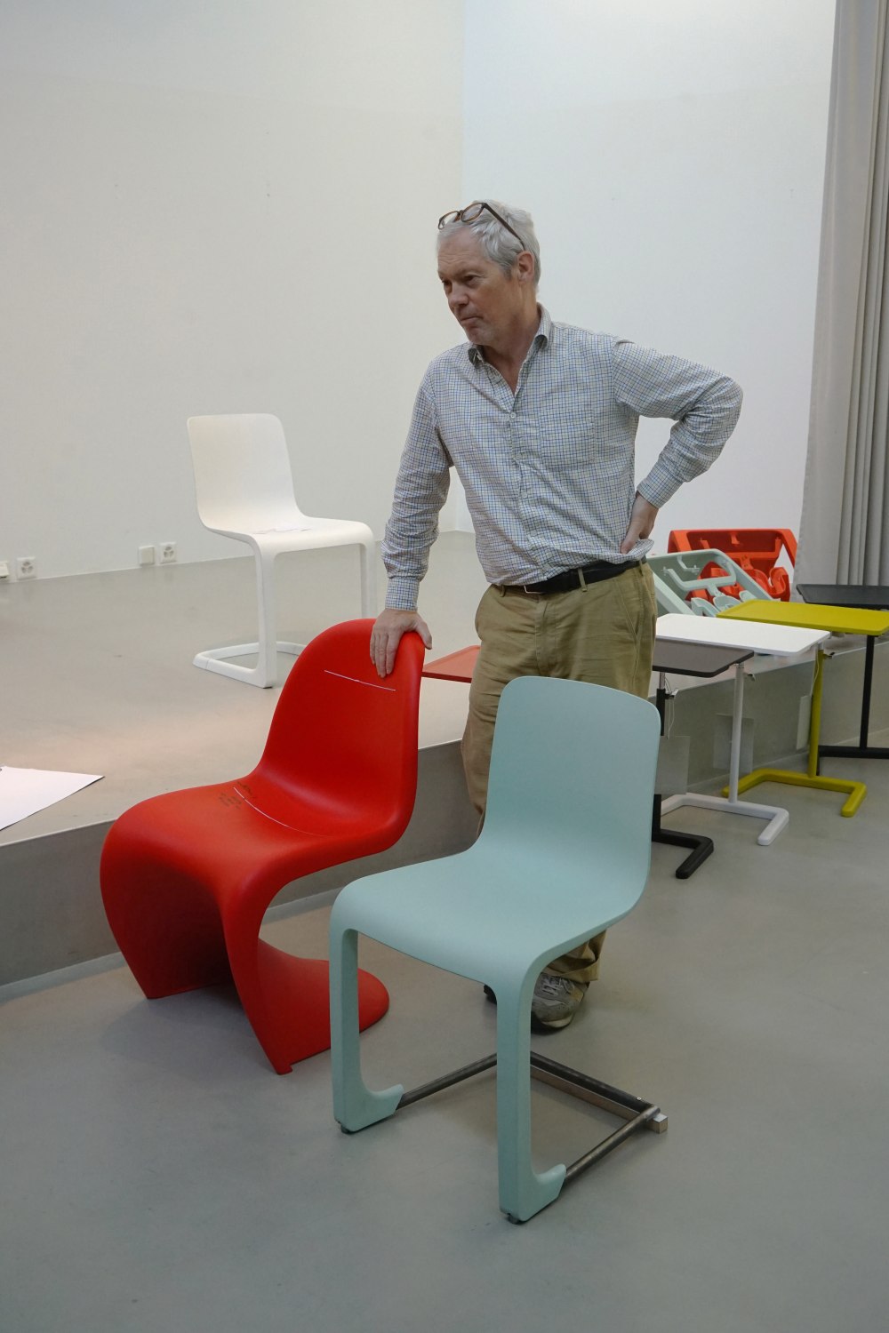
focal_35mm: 43
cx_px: 444
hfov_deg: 31.2
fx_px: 1593
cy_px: 666
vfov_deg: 45.4
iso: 2000
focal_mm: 43
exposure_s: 1/200
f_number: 7.1
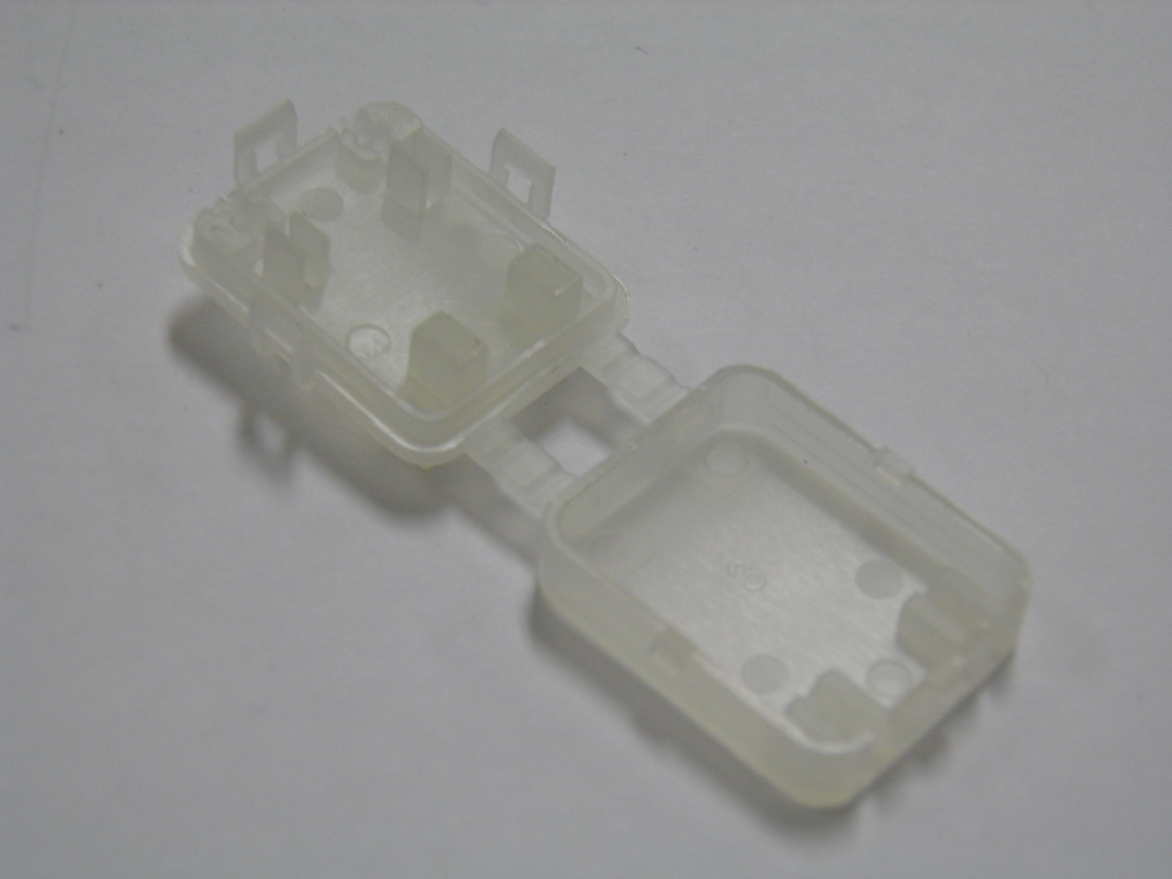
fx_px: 2844
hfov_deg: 23.3
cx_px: 586
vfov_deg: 17.6
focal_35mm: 84
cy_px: 440
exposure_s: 1/50
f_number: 3.9
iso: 160
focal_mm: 15.2
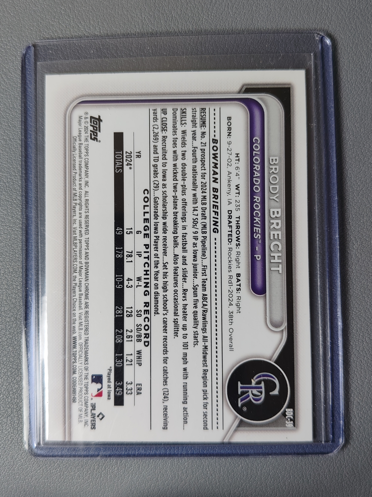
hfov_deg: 44.2
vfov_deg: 56.8
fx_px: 459
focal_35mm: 32
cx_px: 186
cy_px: 248
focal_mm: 6.12
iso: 100
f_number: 1.9
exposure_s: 1/100
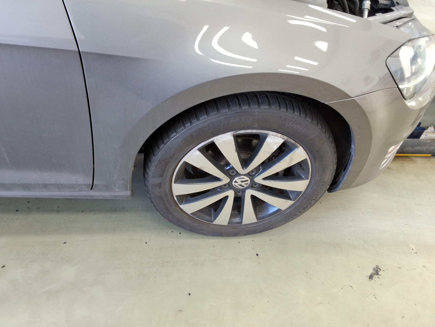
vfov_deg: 49.7
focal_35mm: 28
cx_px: 218
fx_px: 352
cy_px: 164
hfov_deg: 63.4
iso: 60
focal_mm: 2.91
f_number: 1.9
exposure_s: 1/40
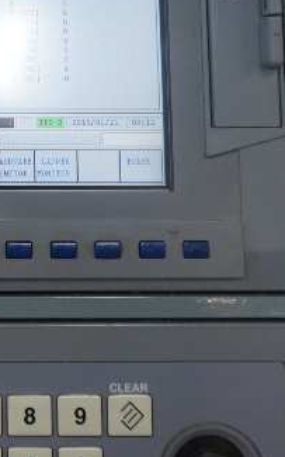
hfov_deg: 15.7
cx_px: -131
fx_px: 957
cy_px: -11
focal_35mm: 77
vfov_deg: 25.4
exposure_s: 1/60
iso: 640
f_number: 4
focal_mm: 16
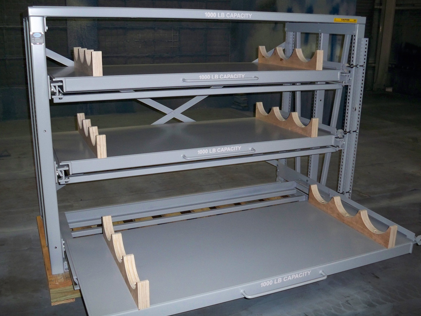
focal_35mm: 36
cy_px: 156
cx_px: 208
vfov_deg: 39.7
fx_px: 438
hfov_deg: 51.4
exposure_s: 1/60
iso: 320
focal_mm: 6.3
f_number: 3.1
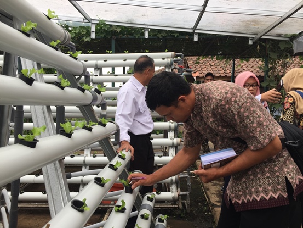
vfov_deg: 48.2
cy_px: 114
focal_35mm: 29
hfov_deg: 61.6
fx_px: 254
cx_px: 152
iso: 32
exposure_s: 1/356
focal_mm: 4.15
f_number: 2.2
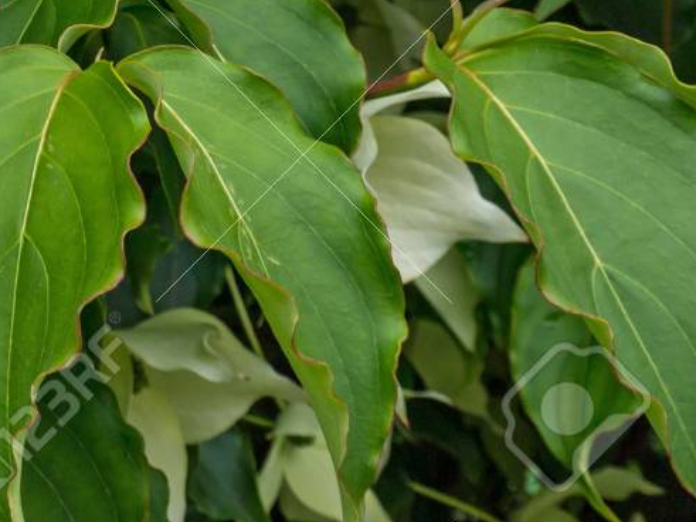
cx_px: -217
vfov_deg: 15.8
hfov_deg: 19.9
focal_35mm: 90
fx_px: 1809
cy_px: -84
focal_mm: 17
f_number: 8
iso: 160
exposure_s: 1/125
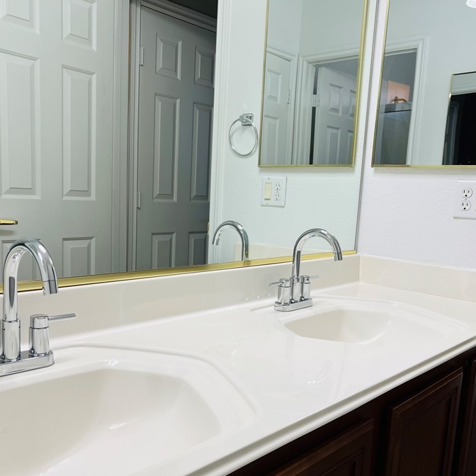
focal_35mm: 35
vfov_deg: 47.1
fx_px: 545
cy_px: 266
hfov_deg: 47.2
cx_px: 232
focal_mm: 5.1
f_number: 1.6
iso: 32
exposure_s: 1/120
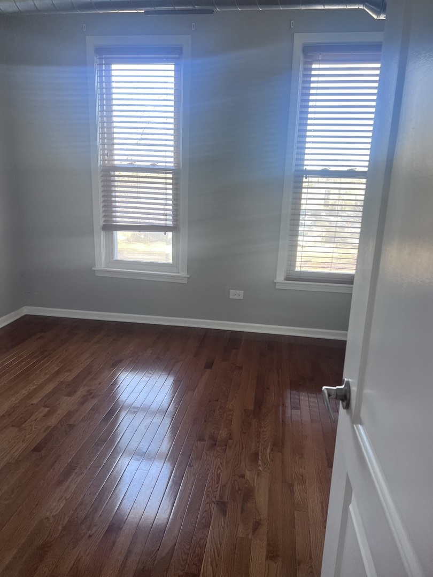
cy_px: 288
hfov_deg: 53.1
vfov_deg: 67.3
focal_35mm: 26
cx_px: 216
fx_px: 434
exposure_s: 1/121
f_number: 1.5
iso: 80
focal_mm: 5.7
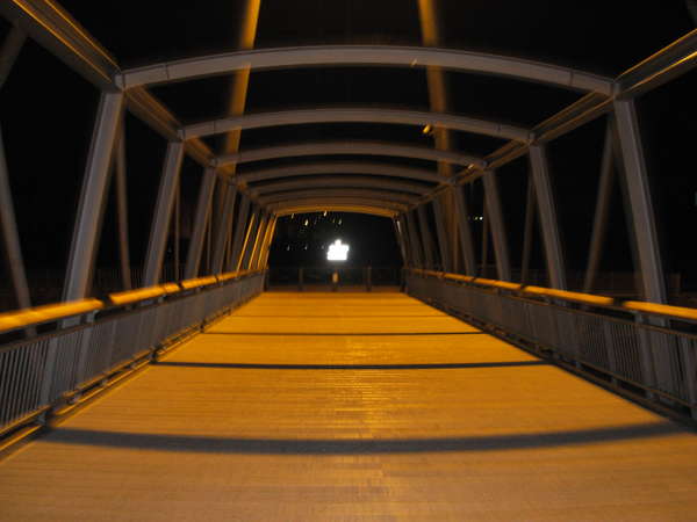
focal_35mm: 38
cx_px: 348
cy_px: 261
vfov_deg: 37.7
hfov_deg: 49.0
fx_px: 765
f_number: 2.9
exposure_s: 1/12.3
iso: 299
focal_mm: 6.3
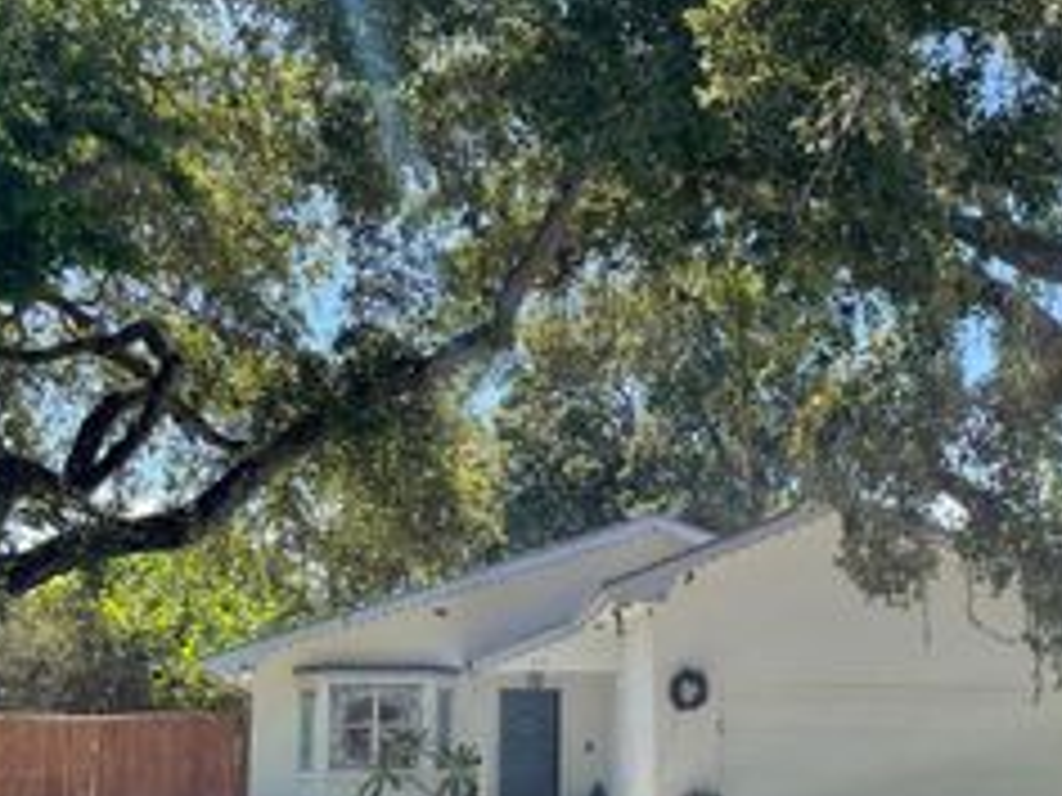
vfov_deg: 26.4
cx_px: 626
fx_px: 1687
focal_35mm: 55
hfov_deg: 34.8
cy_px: 528
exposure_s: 1/1252
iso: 32
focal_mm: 5.1
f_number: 1.6
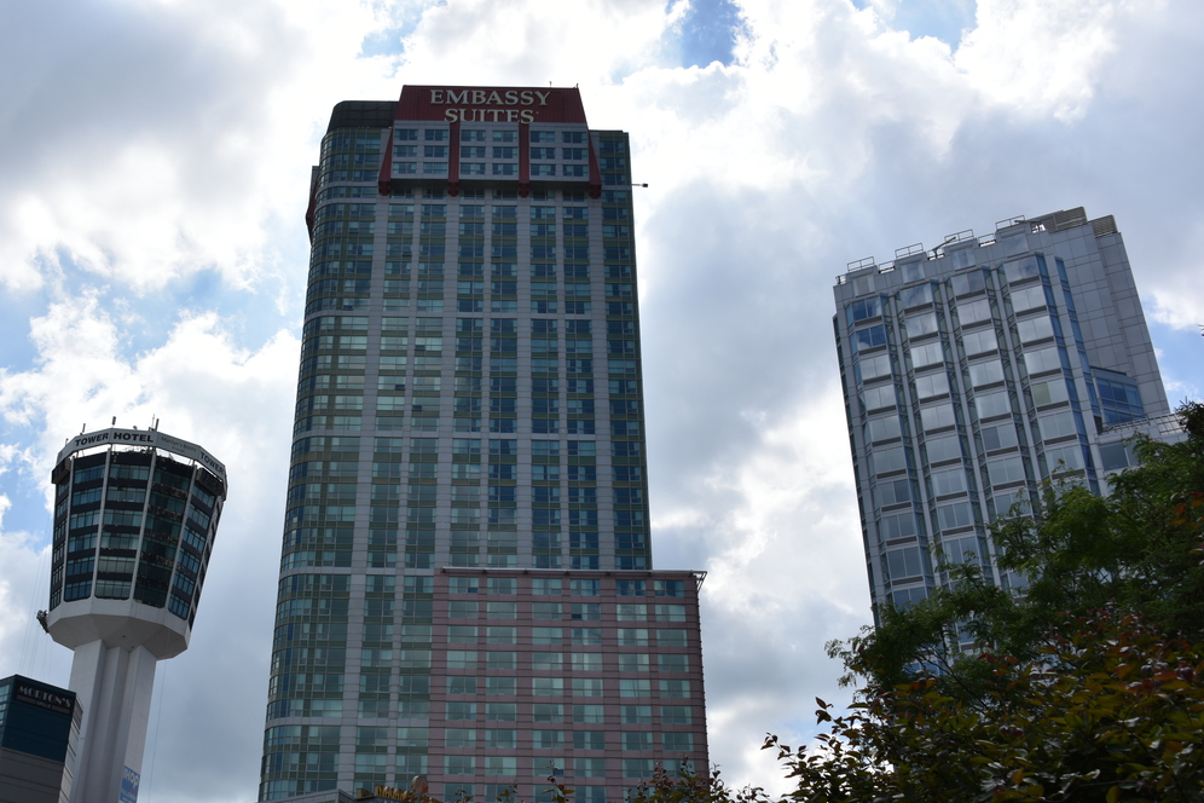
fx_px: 1204
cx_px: 467
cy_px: 512
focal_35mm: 36
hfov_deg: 52.7
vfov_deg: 36.6
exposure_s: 1/250
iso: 100
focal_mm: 28
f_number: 10
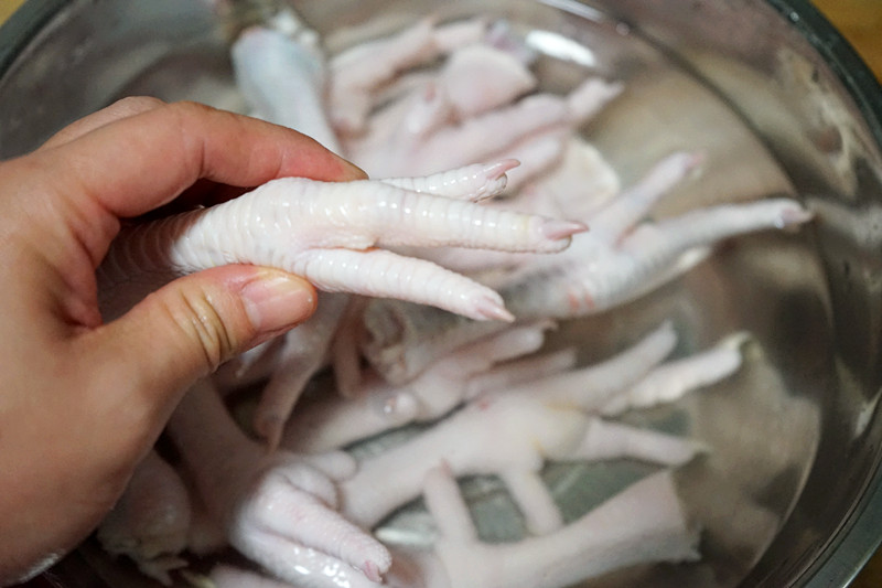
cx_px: 441
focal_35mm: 48
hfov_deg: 41.1
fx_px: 1176
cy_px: 294
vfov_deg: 28.1
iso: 5000
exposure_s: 1/60
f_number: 4.5
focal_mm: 48
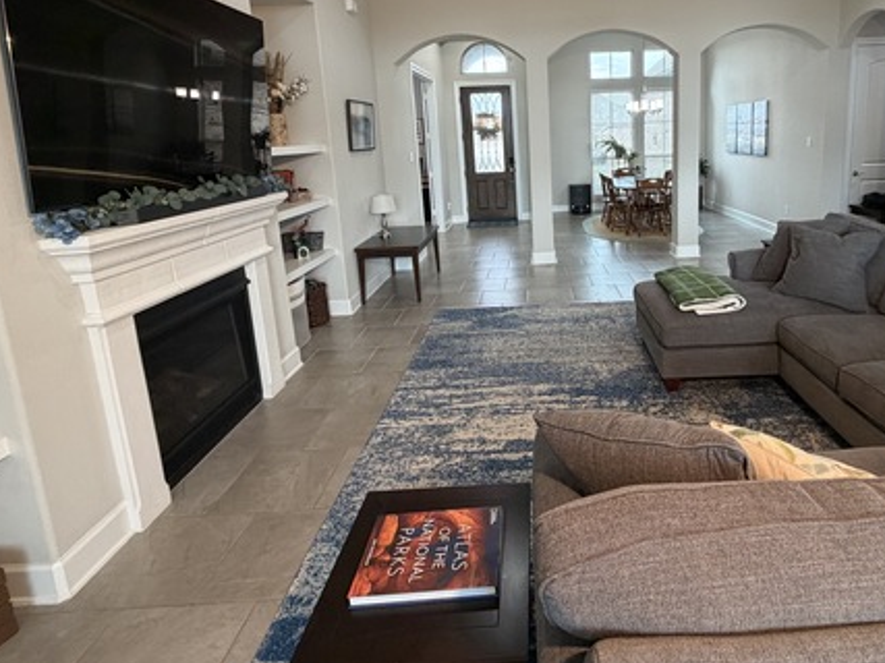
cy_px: 230
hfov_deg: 77.6
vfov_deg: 62.1
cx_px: 551
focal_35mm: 21
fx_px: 537
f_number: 2.2
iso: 320
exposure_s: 1/120
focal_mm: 2.22
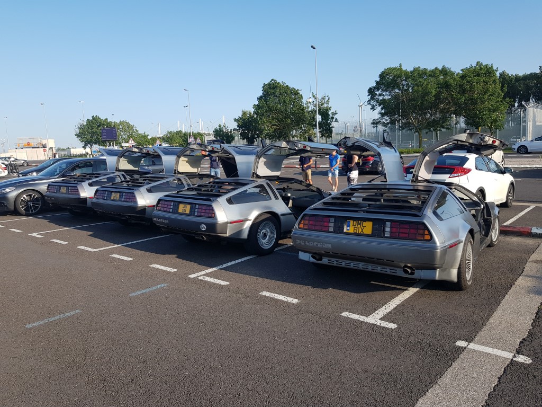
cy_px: 204
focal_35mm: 26
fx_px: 407
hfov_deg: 67.3
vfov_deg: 53.1
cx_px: 271
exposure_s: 1/1284
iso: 40
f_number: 1.7
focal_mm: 4.2
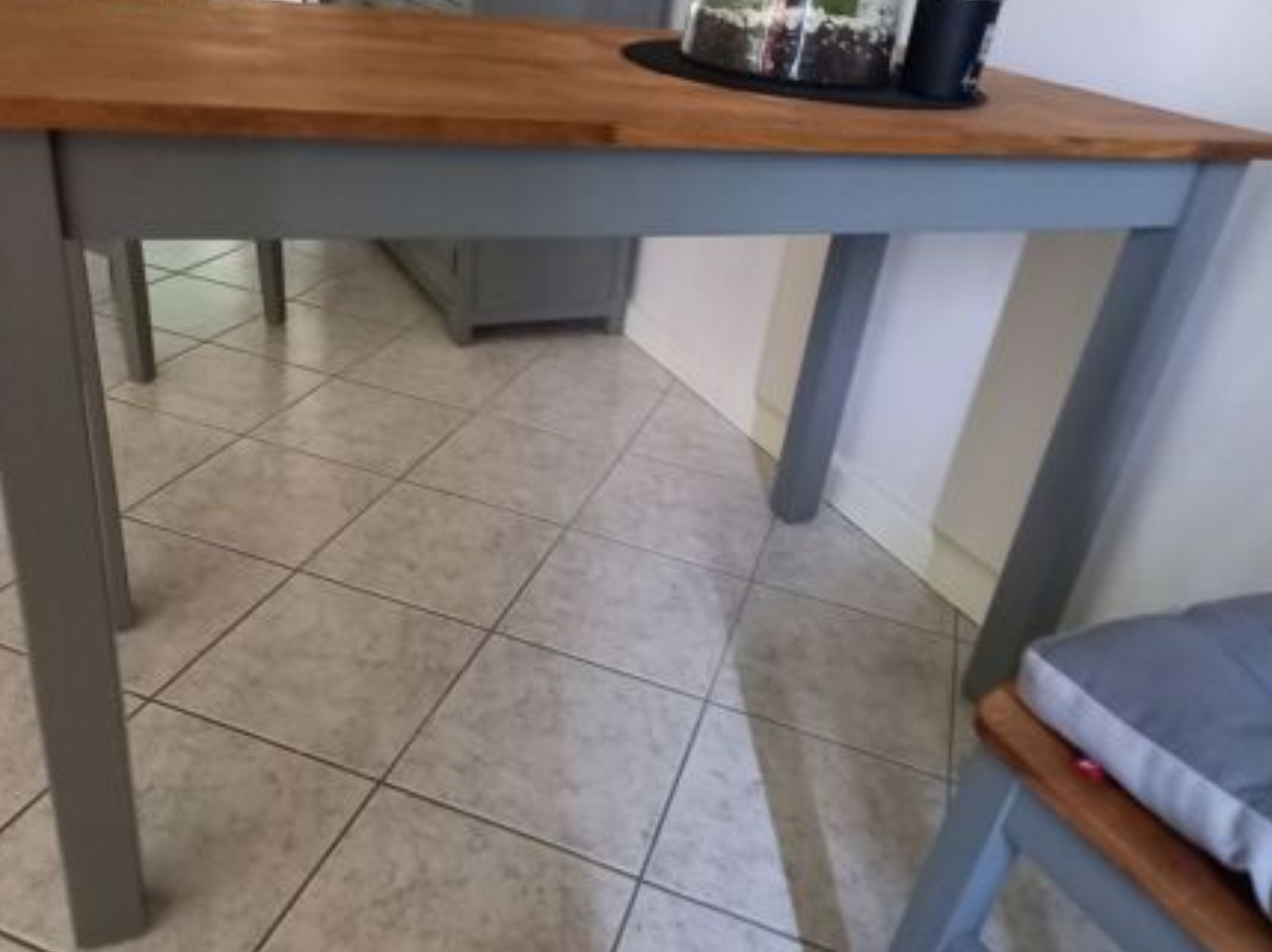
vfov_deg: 49.7
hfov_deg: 63.4
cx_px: 581
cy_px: 469
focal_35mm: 28
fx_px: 1028
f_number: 1.8
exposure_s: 1/20
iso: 1600
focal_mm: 4.65
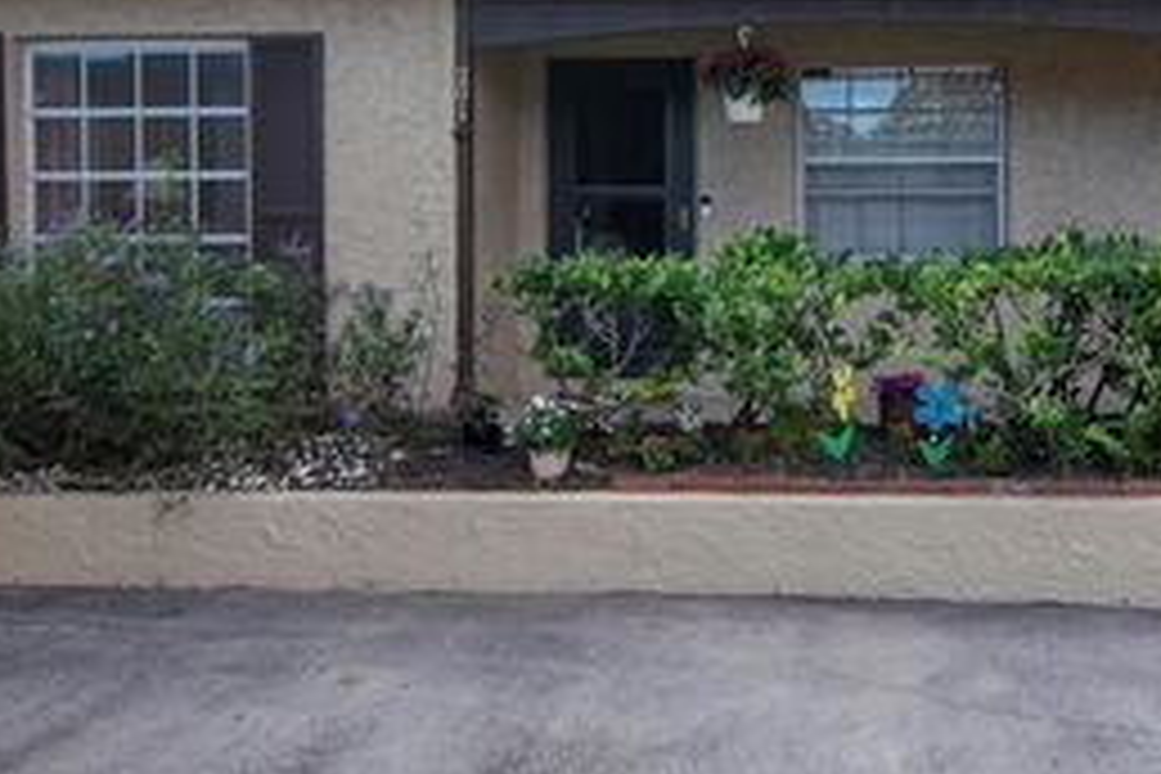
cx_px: 626
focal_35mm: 39
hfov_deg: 49.5
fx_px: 1258
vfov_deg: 33.1
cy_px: 140
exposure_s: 1/800
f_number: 6.3
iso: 800
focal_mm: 14
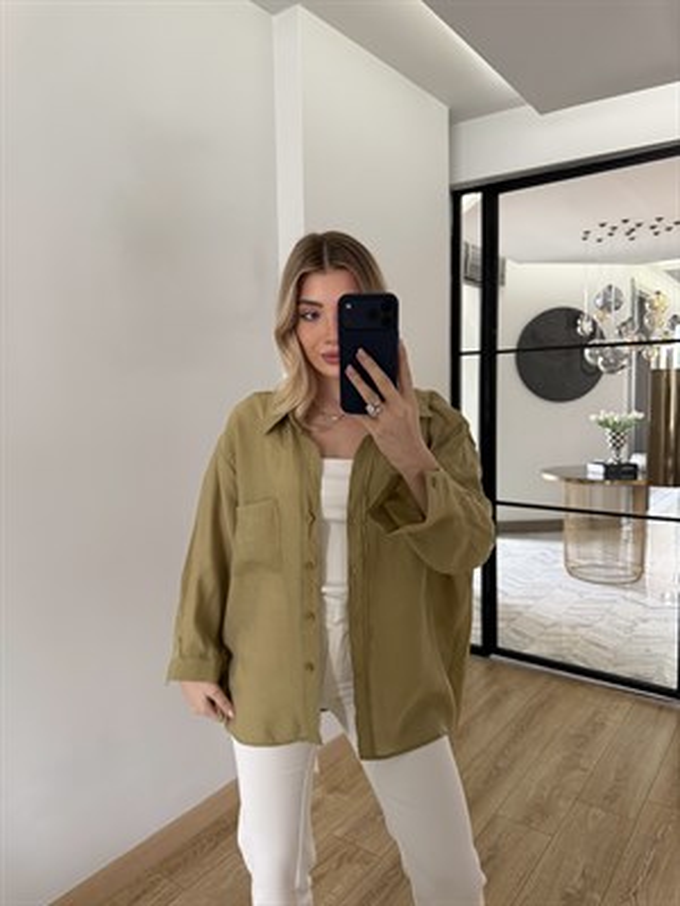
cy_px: 453
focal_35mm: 24
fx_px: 629
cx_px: 340
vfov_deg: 71.6
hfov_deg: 56.8
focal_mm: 6.76
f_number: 1.78
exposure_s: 1/60
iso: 250
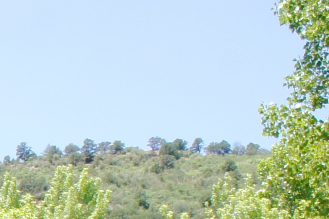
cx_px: -584
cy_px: 570
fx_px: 1826
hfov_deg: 8.8
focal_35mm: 200
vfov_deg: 6.4
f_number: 11
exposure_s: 1/60
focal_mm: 22
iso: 200
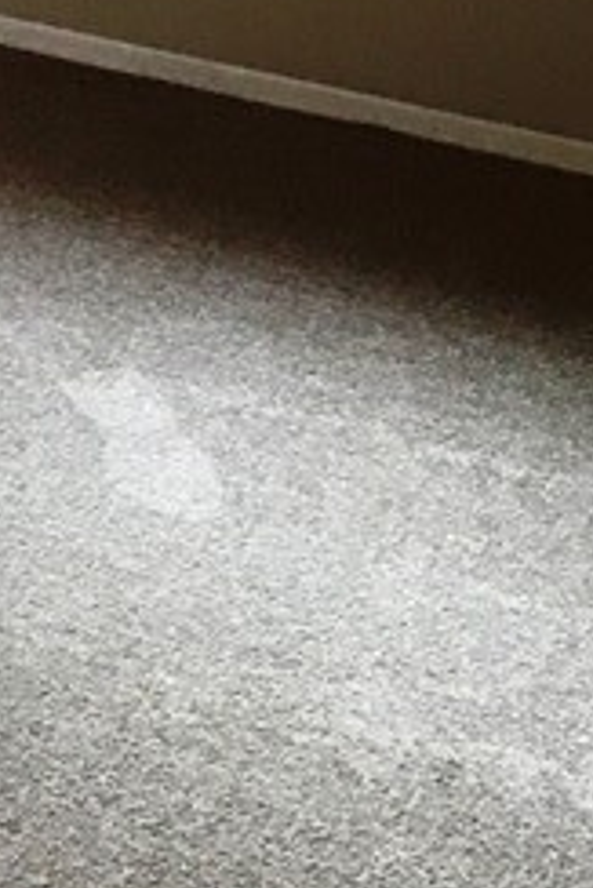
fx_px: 3010
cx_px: -600
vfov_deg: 15.3
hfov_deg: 10.3
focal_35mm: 122
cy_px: -520
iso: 40
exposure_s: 1/30
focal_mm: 3.99
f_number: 1.8
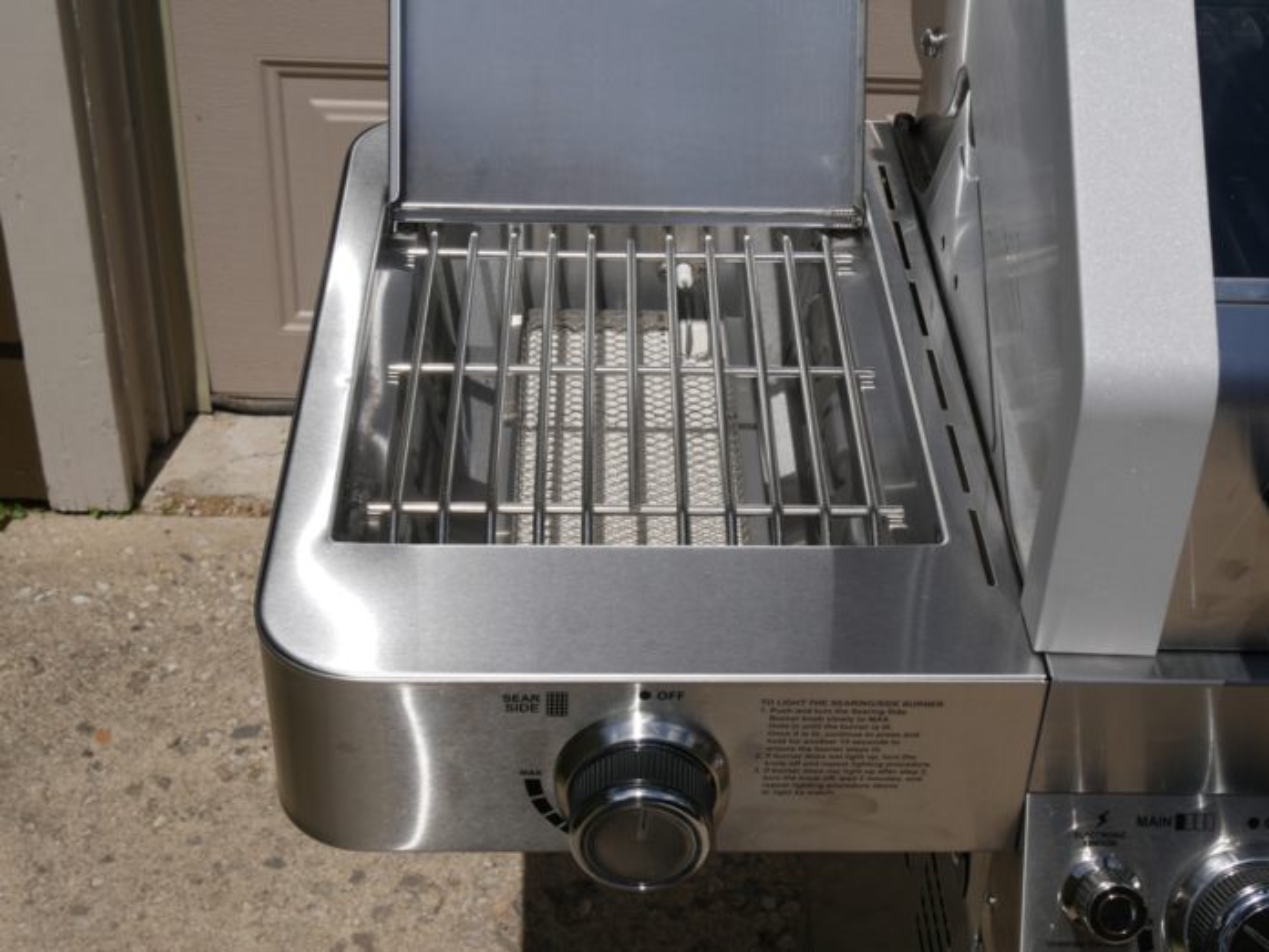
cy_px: 476
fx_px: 1906
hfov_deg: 36.8
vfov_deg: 28.0
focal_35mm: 52
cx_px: 634
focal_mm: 26
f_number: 11
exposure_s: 1/640
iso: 200
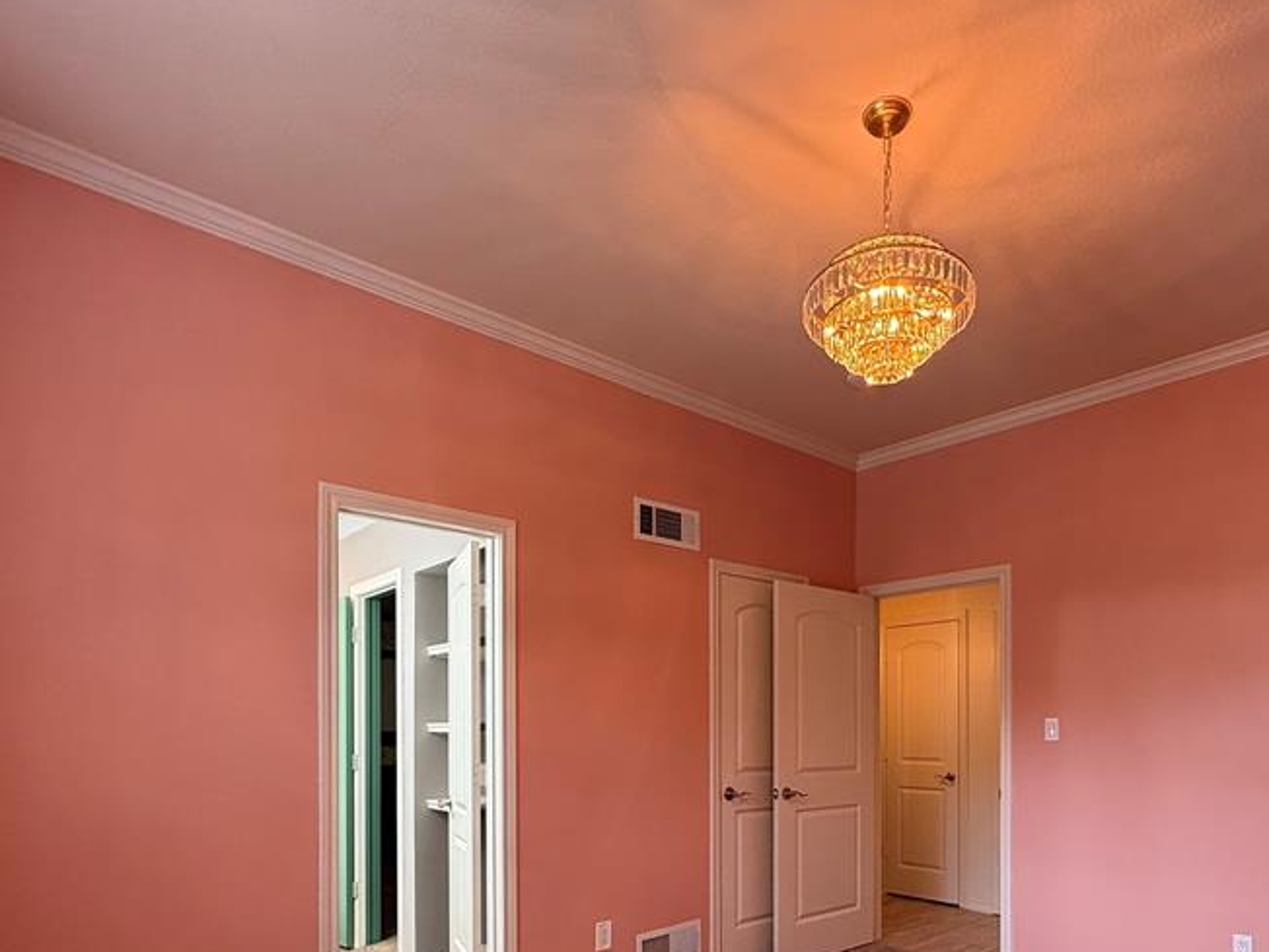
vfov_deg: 57.6
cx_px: 716
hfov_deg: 76.0
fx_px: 807
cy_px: 726
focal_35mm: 22
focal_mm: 2.22
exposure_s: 1/60
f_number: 2.2
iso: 250
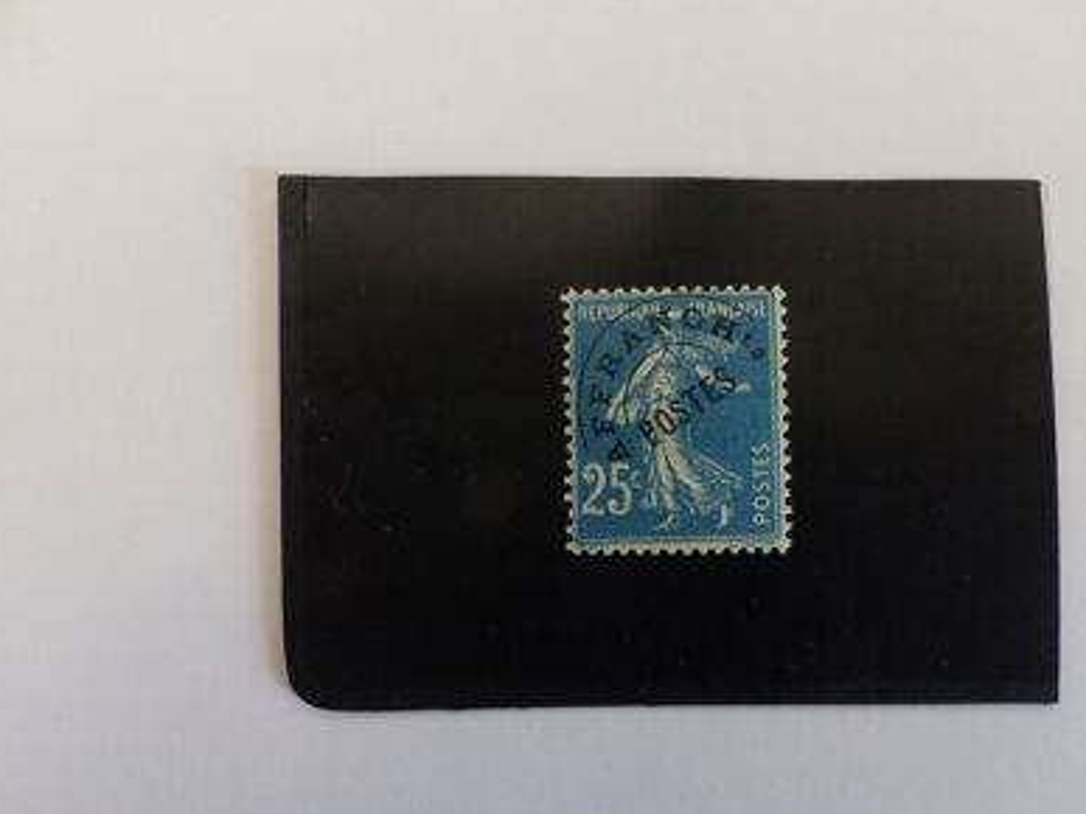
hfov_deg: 57.9
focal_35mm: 31
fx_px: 972
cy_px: 452
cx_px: 657
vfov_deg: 45.3
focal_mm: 4.5
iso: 200
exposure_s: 1/60
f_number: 2.8
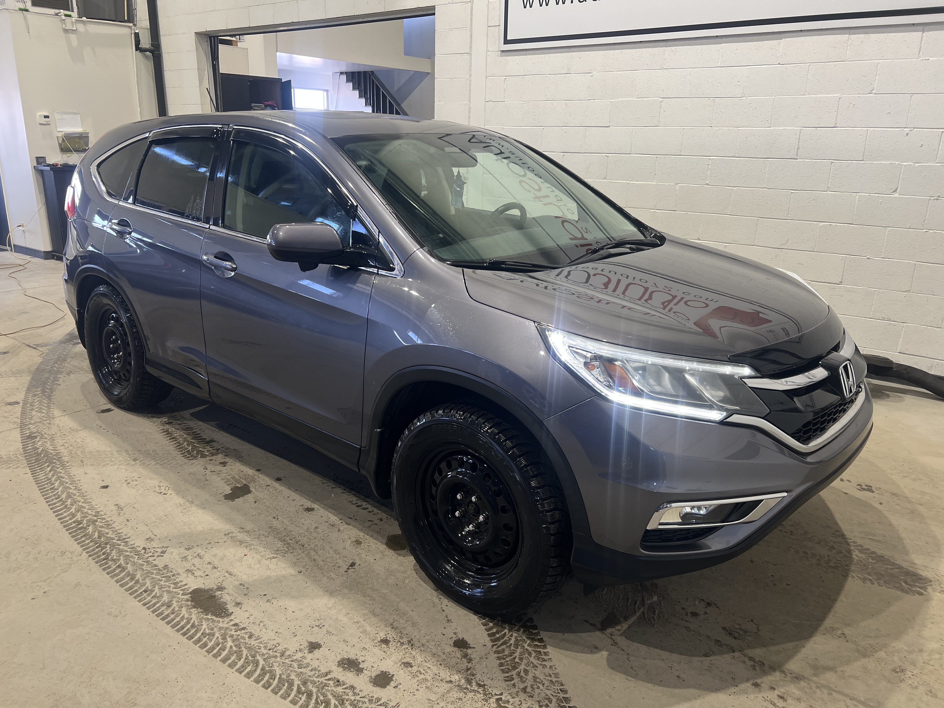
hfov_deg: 67.3
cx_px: 472
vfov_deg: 53.1
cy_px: 354
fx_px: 709
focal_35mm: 26
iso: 125
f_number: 1.5
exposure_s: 1/120
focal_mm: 5.7
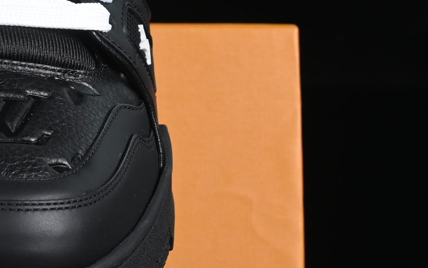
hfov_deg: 8.6
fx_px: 2776
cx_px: -182
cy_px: 84
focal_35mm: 238
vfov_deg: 5.5
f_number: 6.3
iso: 160
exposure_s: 1/60
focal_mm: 50
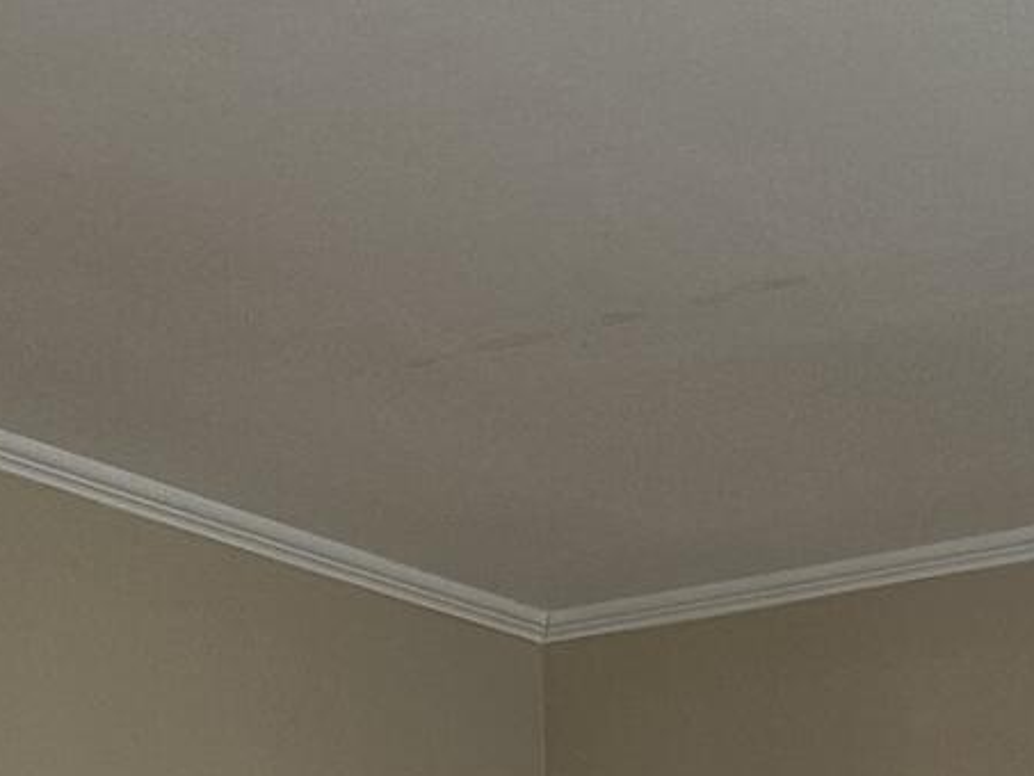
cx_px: 11
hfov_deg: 12.3
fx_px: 4751
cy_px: 1433
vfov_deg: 8.9
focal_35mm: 159
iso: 160
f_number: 1.78
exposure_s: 1/60
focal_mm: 6.86
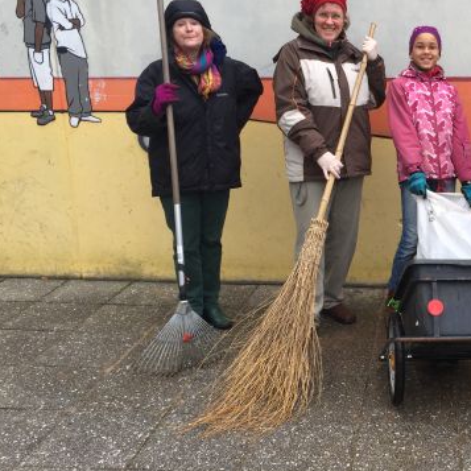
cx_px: 394
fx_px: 708
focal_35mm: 46
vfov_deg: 36.8
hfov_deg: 35.3
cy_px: 211
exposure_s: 1/208
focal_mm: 4.15
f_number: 2.2
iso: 32
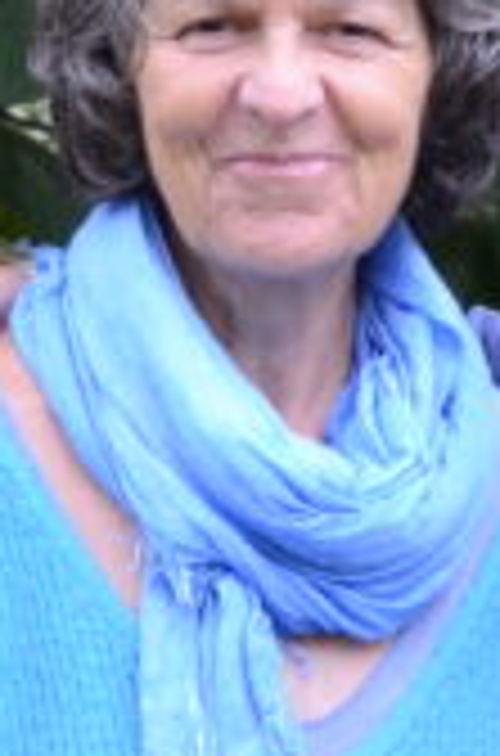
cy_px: -112
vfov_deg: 8.0
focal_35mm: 256
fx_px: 5366
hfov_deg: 5.3
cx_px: 698
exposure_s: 1/80
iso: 100
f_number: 4.2
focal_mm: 28
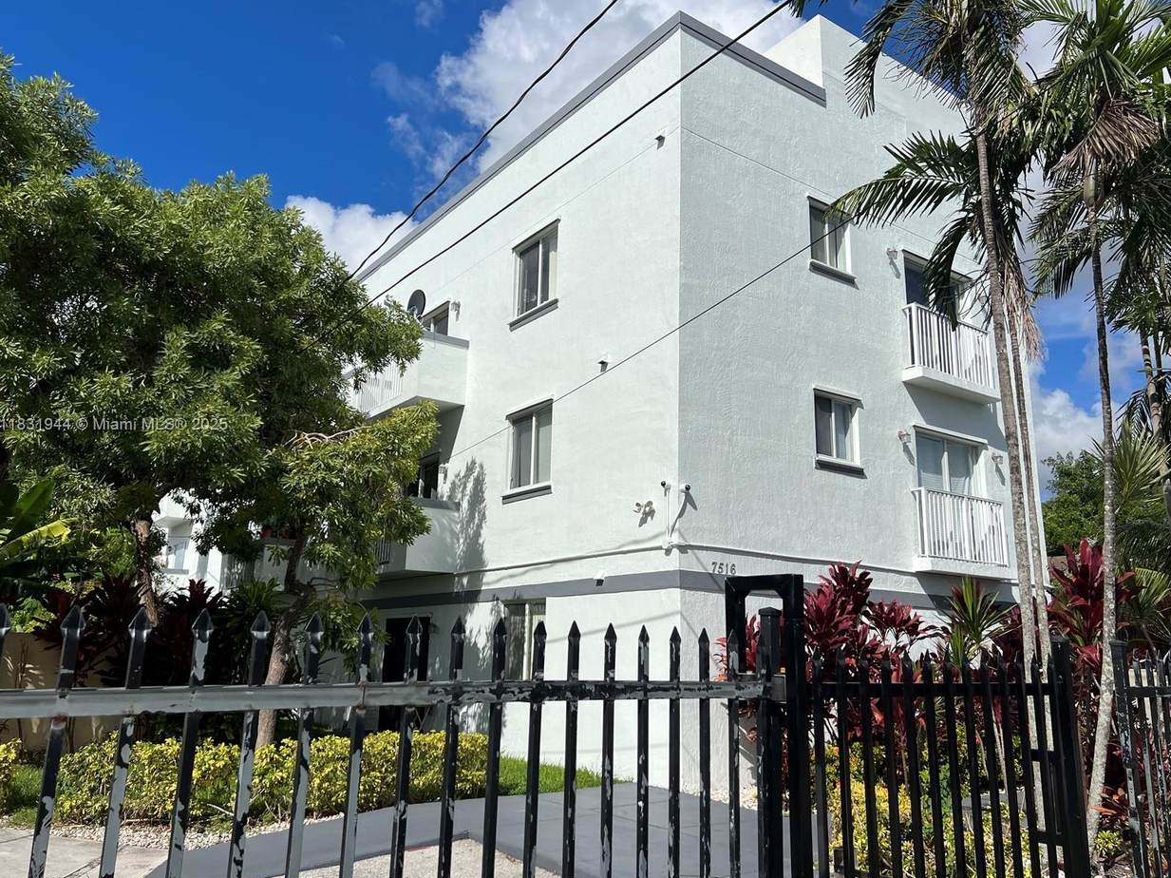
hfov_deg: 65.3
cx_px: 593
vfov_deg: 51.3
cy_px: 426
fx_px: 913
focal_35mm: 27
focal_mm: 5.7
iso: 50
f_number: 1.5
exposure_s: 1/14286
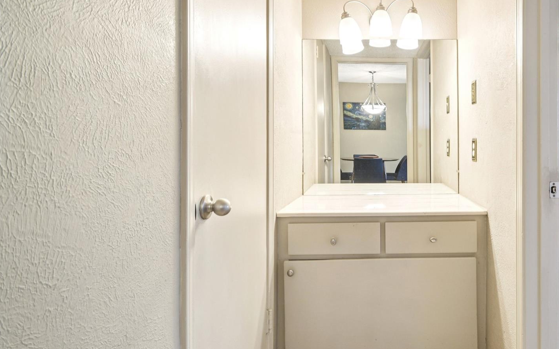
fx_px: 335
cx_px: 386
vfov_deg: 54.3
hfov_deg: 76.3
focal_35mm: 22
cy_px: 126
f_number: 8
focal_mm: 10
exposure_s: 1/5
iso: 400
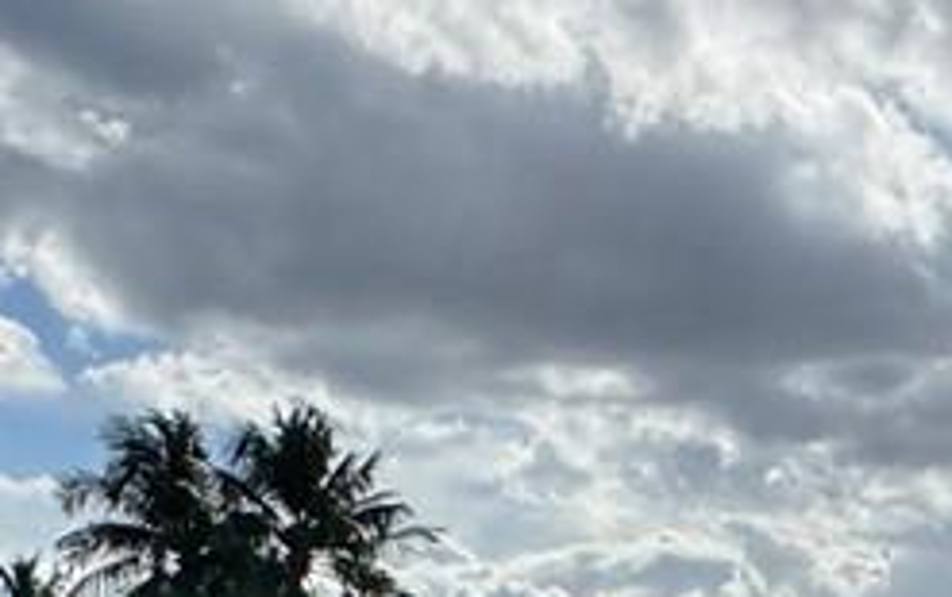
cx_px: 987
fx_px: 2494
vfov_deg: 12.6
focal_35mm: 96
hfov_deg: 20.8
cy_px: 1048
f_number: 2.2
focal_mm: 2.22
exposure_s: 1/3906
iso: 40
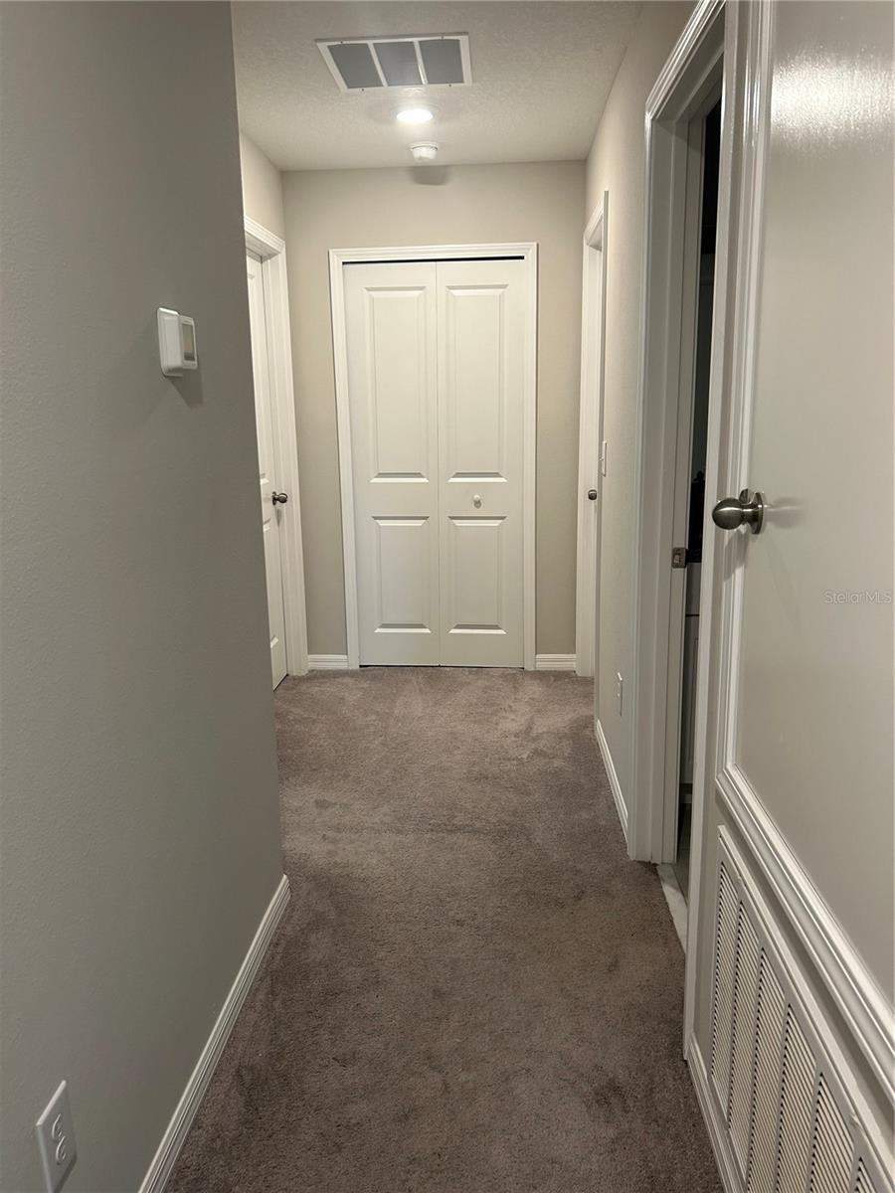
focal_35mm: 26
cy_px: 596
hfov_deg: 53.1
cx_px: 448
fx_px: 896
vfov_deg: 67.3
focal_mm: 5.7
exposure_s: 1/60
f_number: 1.5
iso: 125
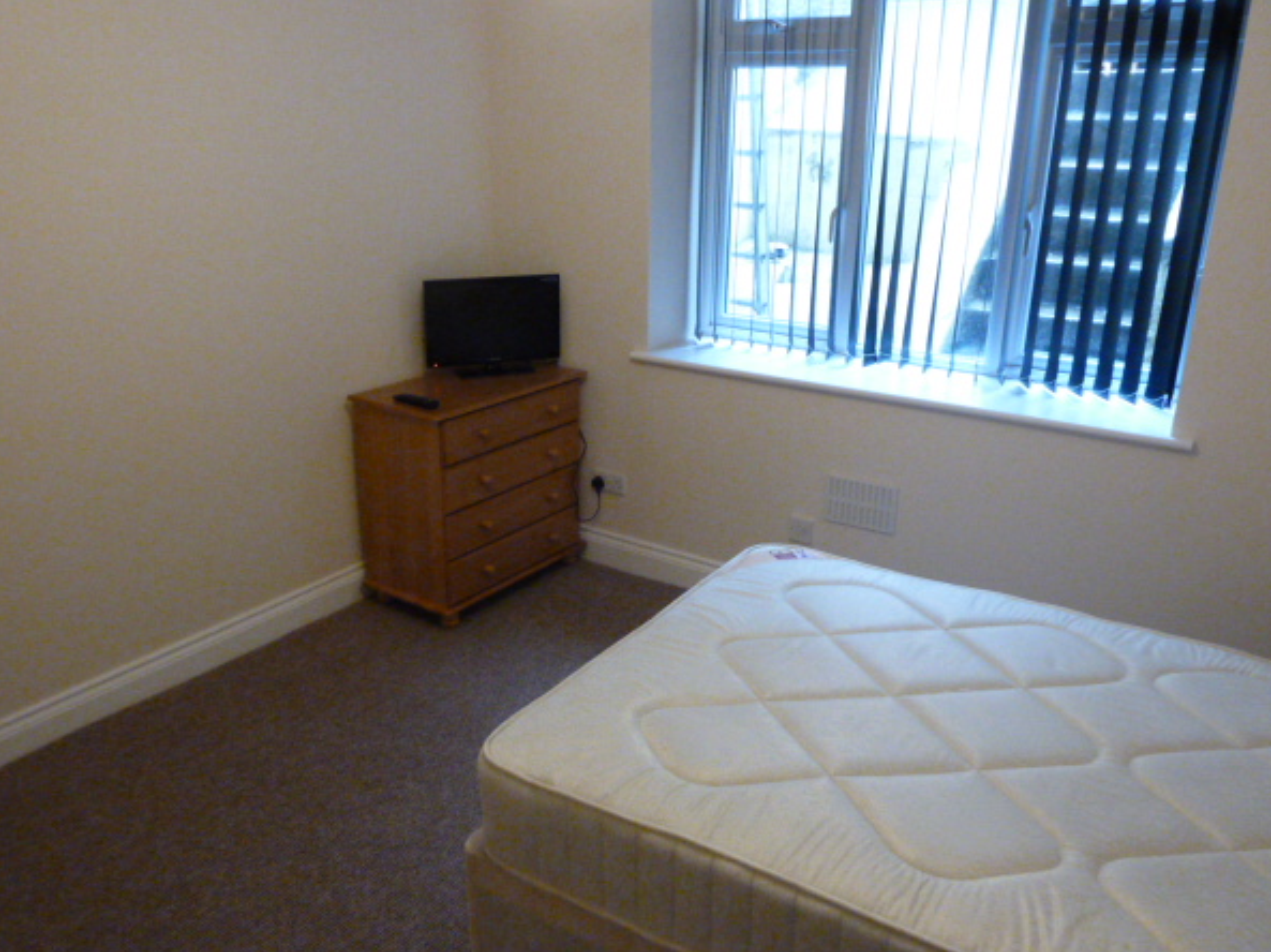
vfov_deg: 51.3
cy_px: 491
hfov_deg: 65.3
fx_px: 991
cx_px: 600
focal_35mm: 27
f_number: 3.3
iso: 800
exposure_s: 1/40
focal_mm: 4.1
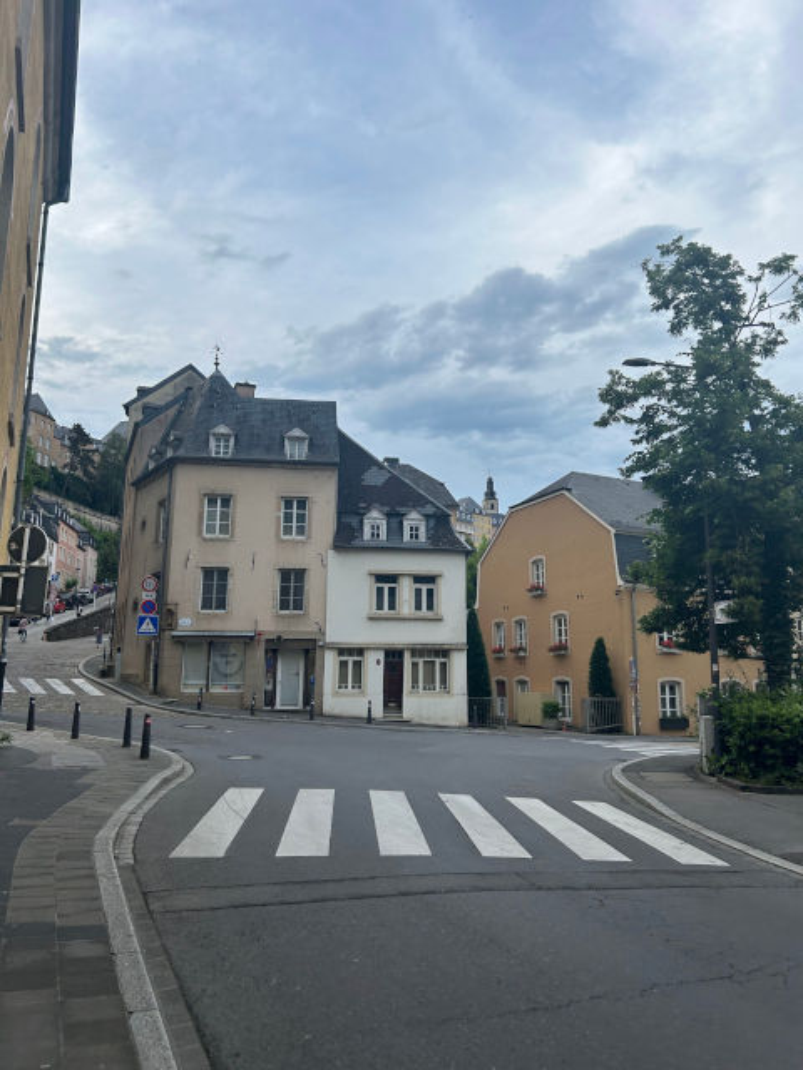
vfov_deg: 67.3
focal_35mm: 26
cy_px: 535
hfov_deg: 53.1
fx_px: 804
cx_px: 402
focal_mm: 5.7
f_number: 1.5
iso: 50
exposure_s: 1/1488
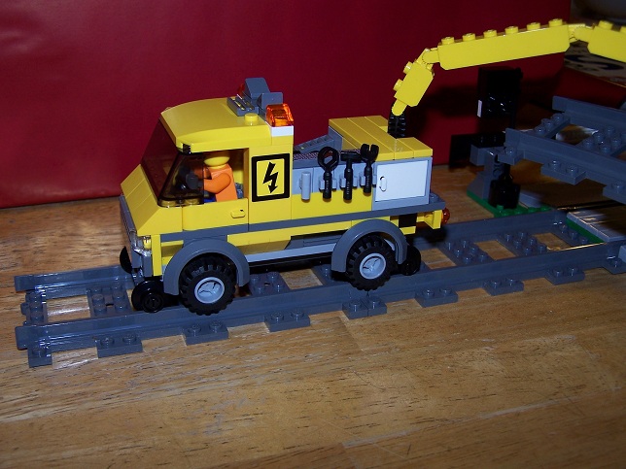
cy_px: 234
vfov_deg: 36.0
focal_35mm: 40
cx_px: 313
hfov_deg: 46.8
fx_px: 723
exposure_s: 1/60
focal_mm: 6.7
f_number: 2.8
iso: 80
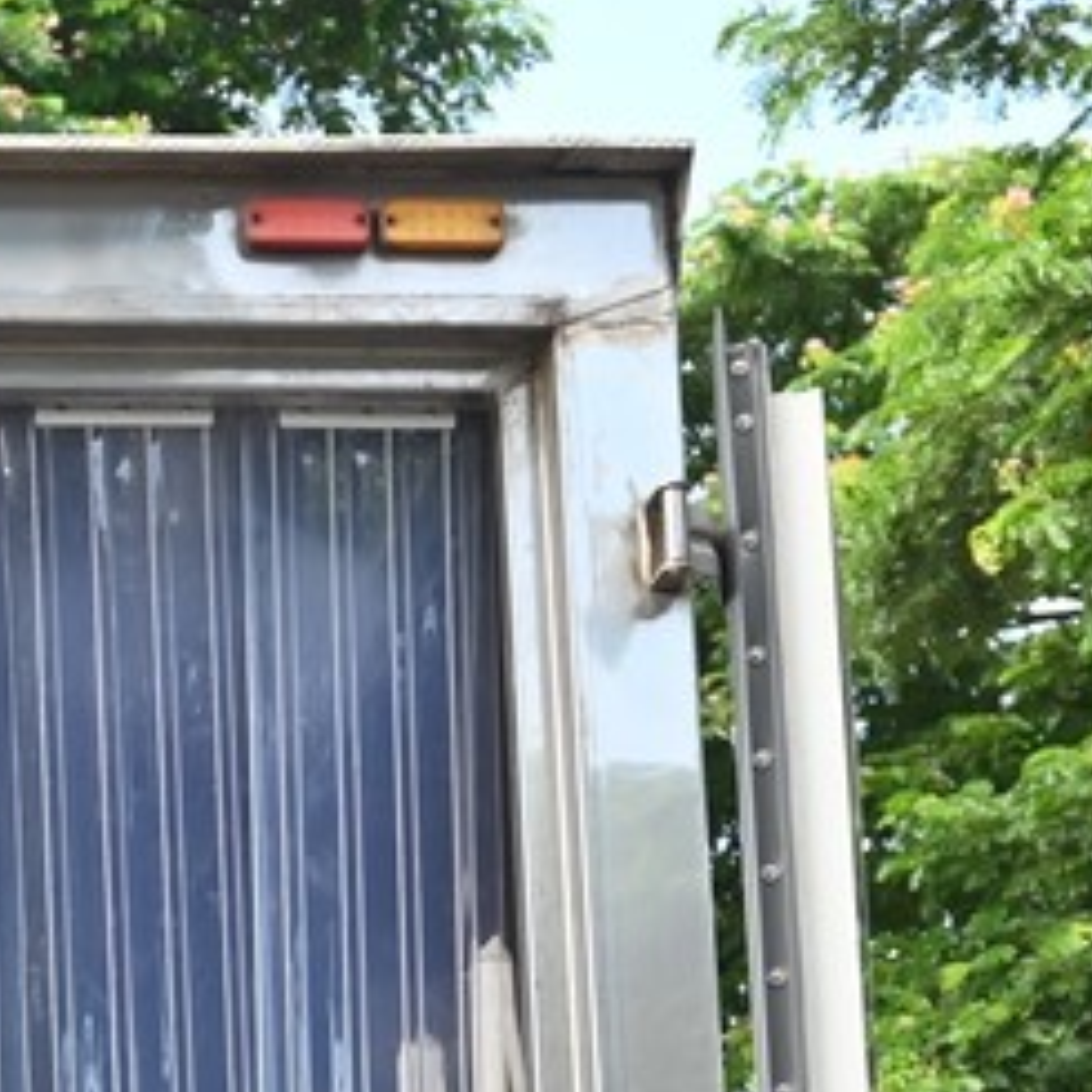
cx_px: -468
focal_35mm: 103
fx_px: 3676
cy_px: 1457
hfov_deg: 15.7
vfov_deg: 15.9
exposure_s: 1/350
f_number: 5.6
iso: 560
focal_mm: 27
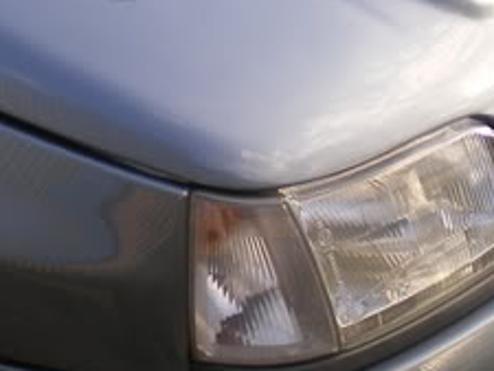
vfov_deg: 11.0
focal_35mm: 135
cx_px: 66
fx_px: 1928
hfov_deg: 14.5
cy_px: 70
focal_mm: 6.3
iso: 64
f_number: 3.1
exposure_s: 1/125
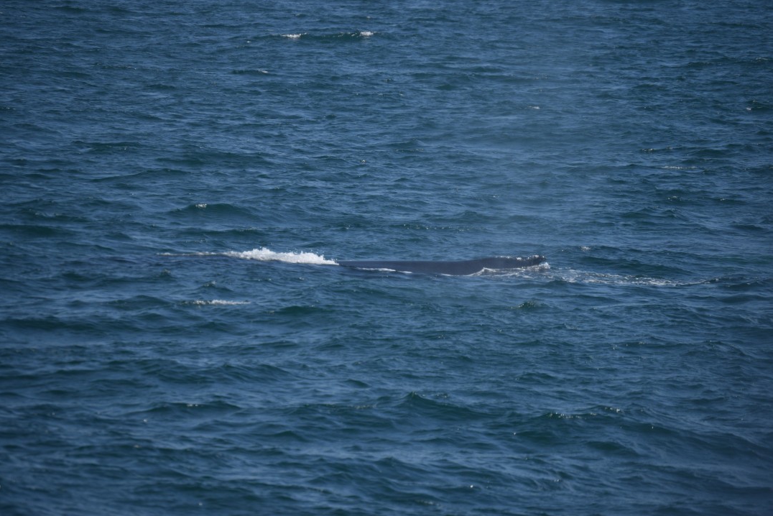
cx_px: 386
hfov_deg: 6.8
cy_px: 258
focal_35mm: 301
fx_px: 6464
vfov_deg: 4.6
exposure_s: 1/1600
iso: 200
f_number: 5.6
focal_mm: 200
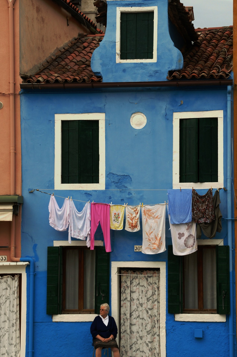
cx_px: 134
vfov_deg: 18.1
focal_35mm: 113
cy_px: 164
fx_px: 1117
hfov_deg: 12.1
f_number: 8
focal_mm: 60
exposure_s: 1/125
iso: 100
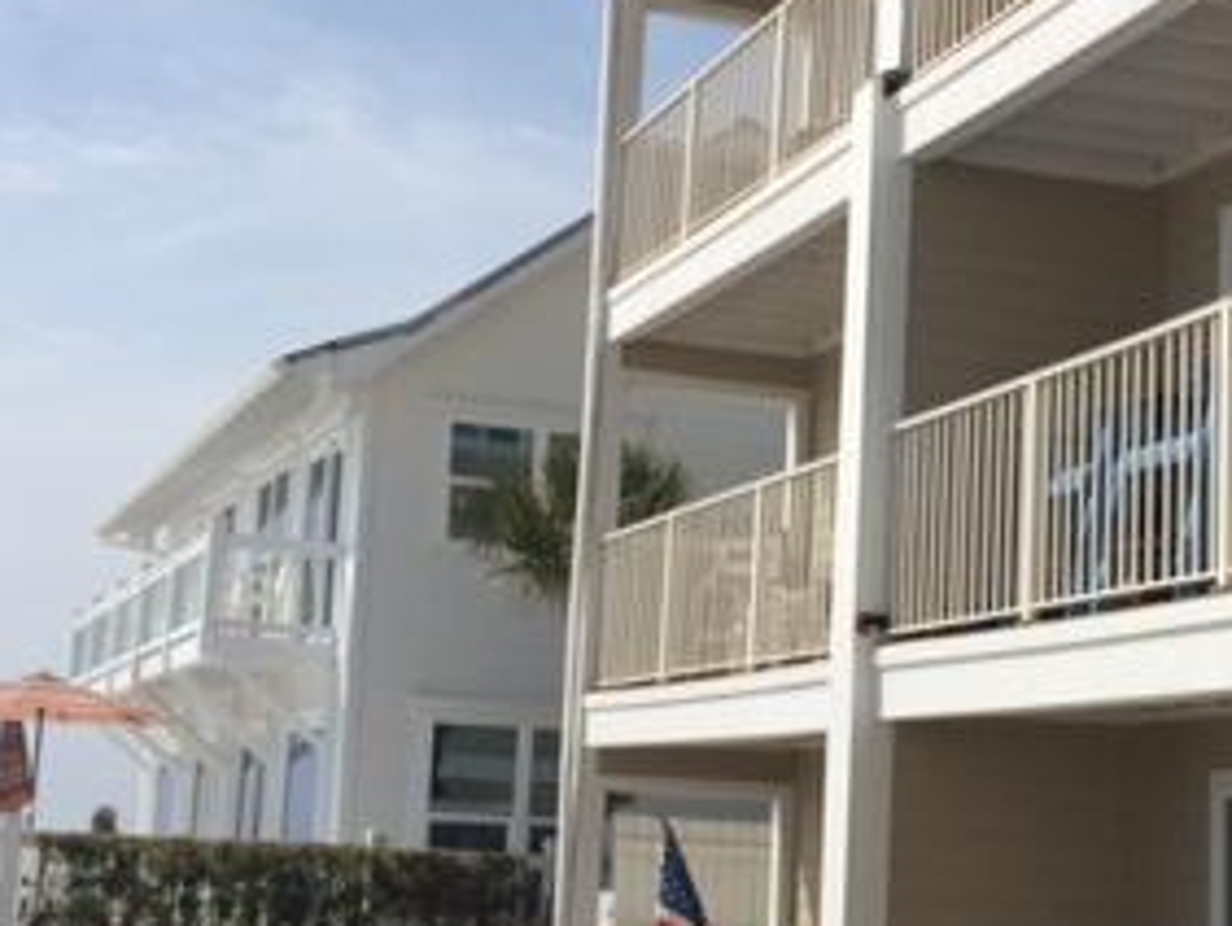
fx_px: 2422
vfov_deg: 21.6
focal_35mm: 68
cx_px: 896
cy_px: 498
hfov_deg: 28.2
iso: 40
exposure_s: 1/5128
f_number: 2.2
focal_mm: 4.12
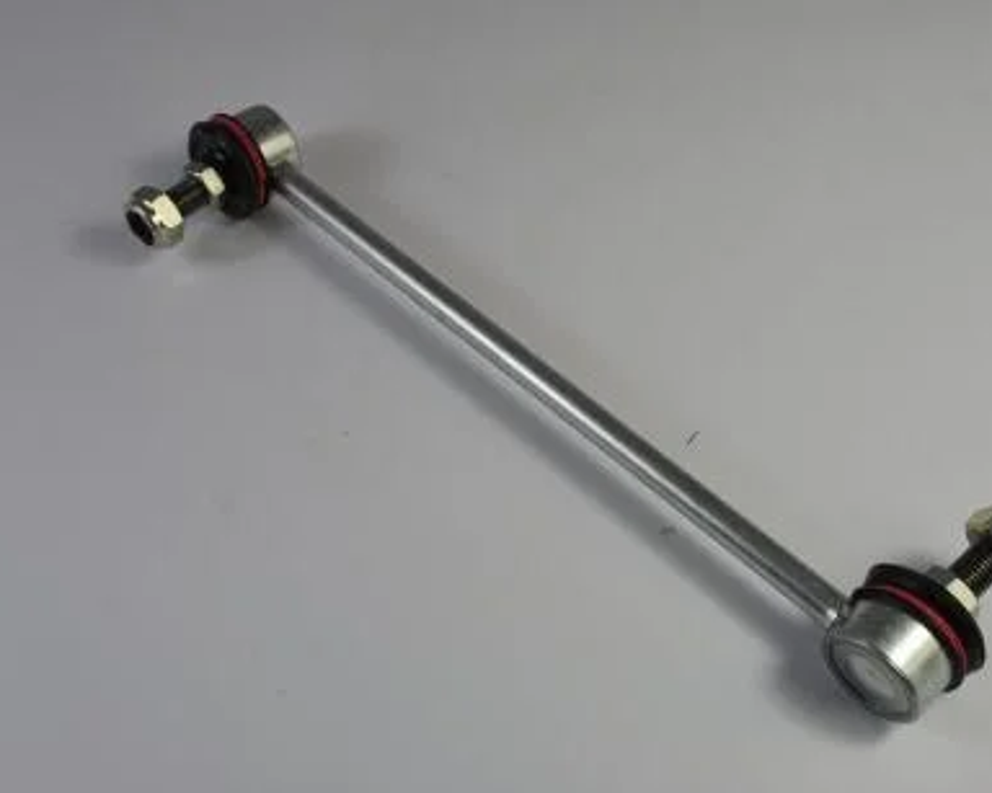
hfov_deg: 42.0
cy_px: 396
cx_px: 530
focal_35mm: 44
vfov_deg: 34.1
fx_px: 1291
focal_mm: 26
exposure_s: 1/40
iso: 100
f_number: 9
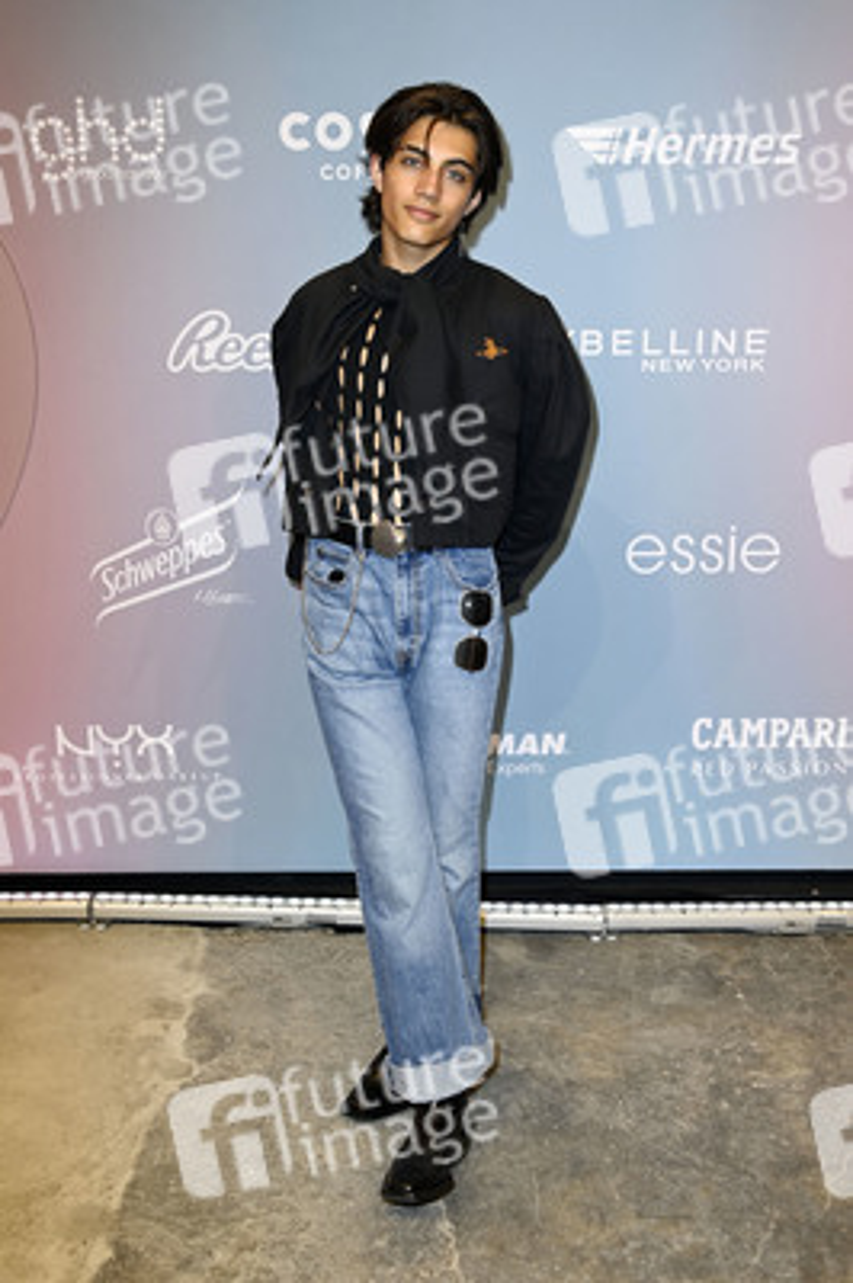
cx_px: 426
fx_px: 1246
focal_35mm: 35
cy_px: 642
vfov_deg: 54.5
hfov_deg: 37.8
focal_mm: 35
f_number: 5.6
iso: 400
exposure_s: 1/250
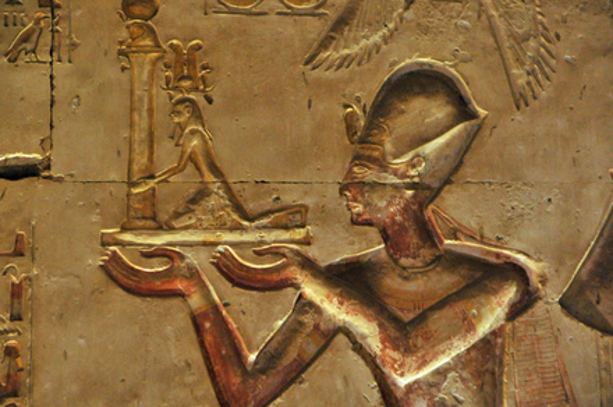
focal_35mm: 150
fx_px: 2550
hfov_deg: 13.7
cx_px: 306
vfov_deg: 9.1
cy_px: 204
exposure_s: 1/20
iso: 2000
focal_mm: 100
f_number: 5.6
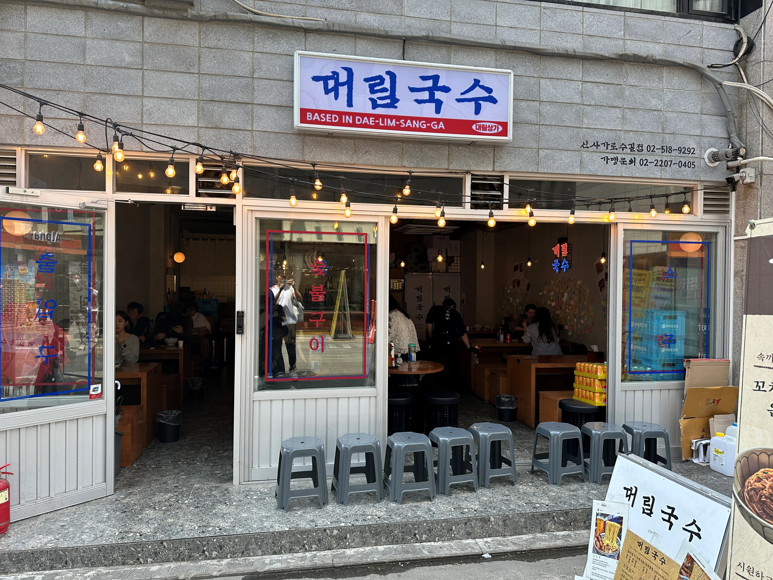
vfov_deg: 56.8
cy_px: 290
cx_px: 386
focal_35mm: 24
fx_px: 536
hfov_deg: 71.6
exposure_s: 1/685
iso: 80
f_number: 1.78
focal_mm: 6.86
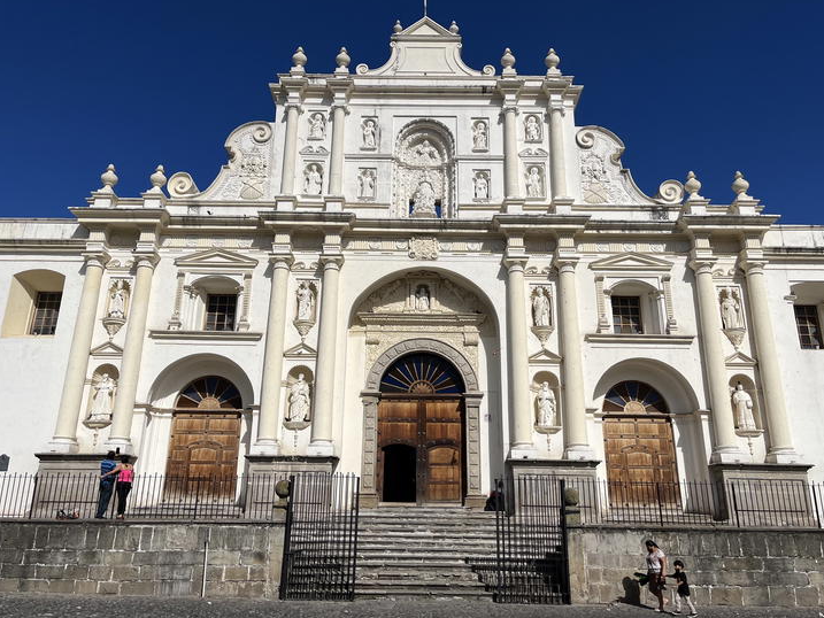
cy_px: 284
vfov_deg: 48.2
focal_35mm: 29
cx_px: 418
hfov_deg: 61.6
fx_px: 690
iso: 50
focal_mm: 5.1
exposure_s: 1/11905
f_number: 1.6
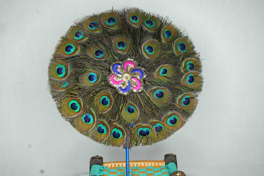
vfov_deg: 28.1
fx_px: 352
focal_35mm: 48
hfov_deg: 41.1
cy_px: 88
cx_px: 132
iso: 320
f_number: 5.6
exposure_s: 1/60
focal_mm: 48
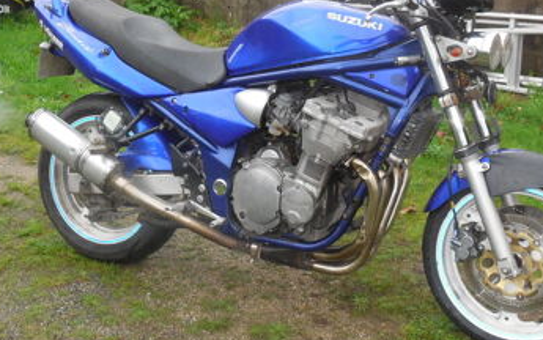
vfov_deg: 22.0
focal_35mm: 59
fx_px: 874
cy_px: 139
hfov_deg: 34.5
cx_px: 277
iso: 360
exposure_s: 1/30
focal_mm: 7.1
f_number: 3.6
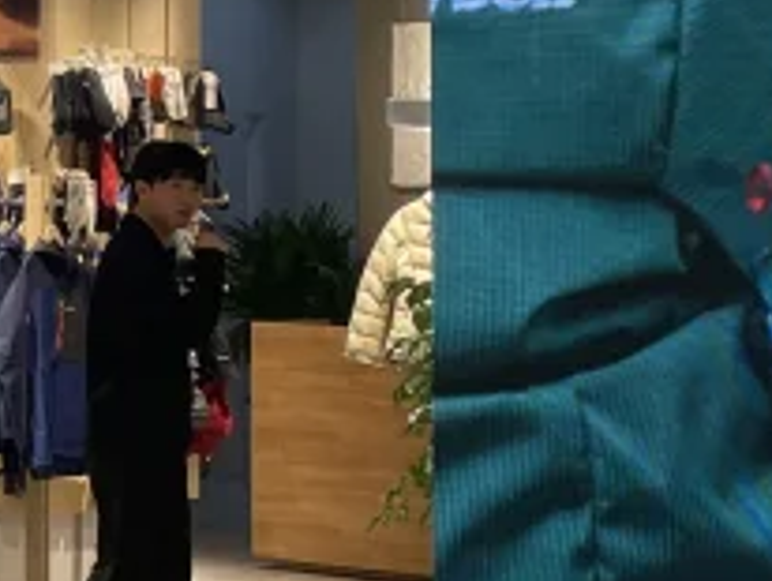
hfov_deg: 13.1
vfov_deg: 10.7
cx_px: -596
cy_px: -112
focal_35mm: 136
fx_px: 3037
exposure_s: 1/100
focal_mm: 4.2
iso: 50
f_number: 1.6
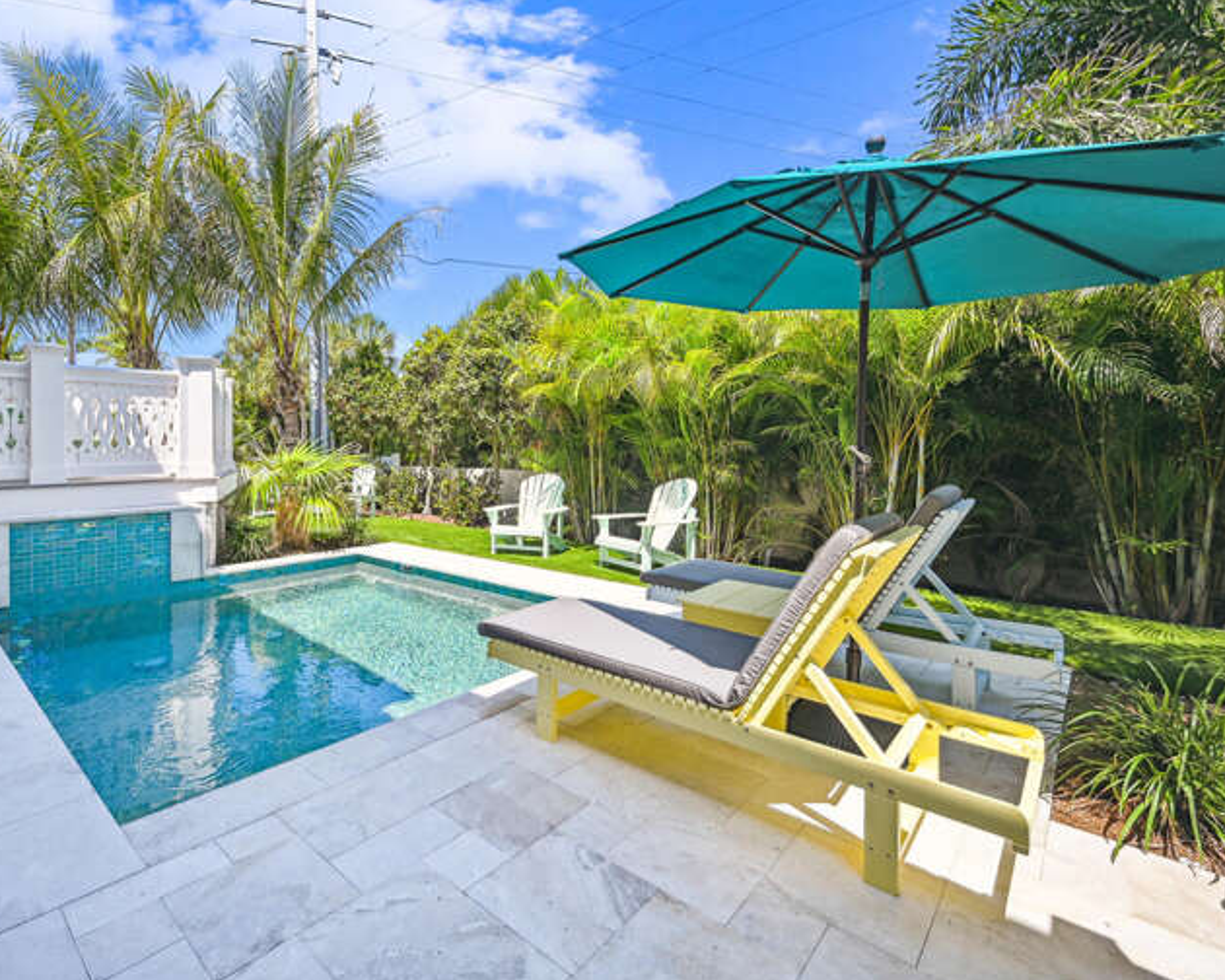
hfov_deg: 92.4
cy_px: 491
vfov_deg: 80.4
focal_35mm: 16
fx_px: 580
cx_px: 515
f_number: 6.3
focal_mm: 14
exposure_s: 1/320
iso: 100
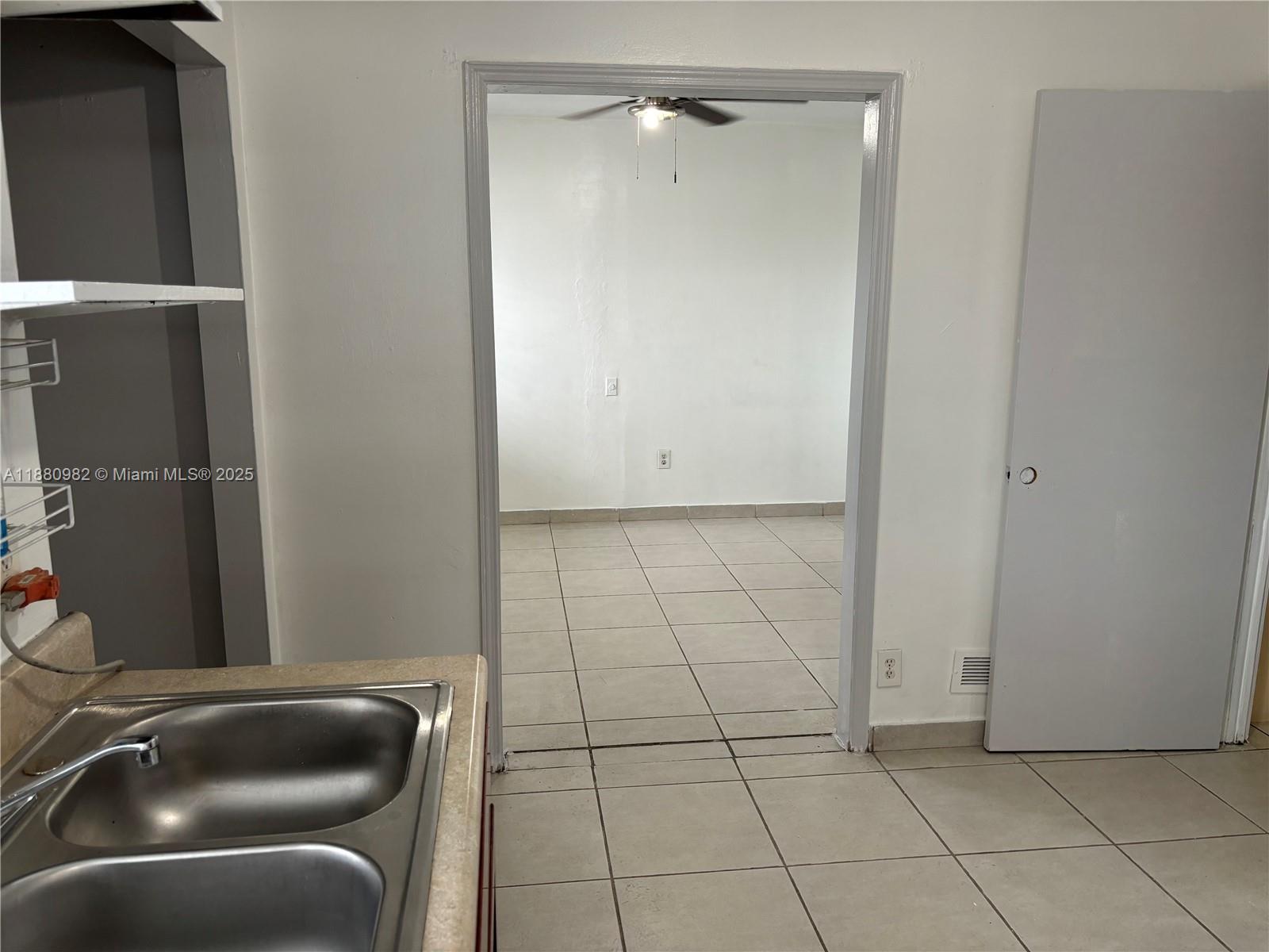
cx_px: 634
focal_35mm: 26
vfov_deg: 53.1
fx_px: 953
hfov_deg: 67.3
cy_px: 476
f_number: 1.6
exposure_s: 1/60
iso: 80
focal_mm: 5.96
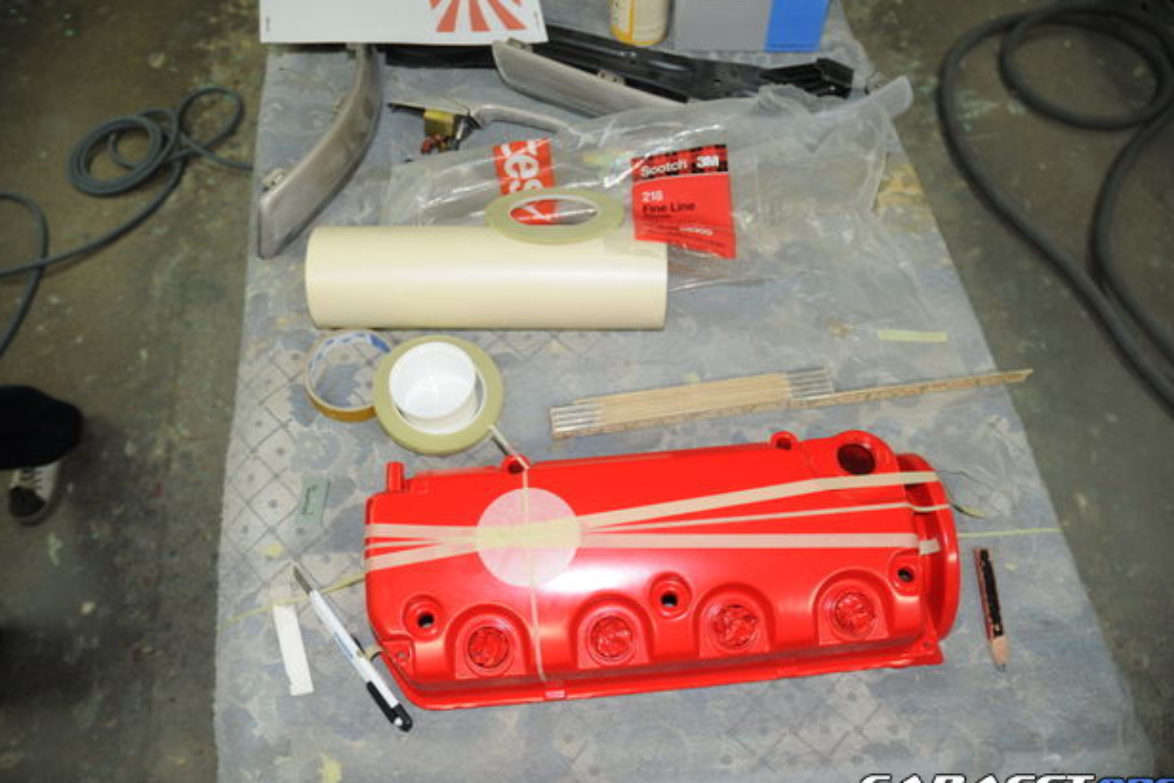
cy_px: 399
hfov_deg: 65.5
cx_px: 576
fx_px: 913
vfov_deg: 46.4
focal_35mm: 28
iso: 500
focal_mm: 18
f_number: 4.5
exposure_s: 1/60
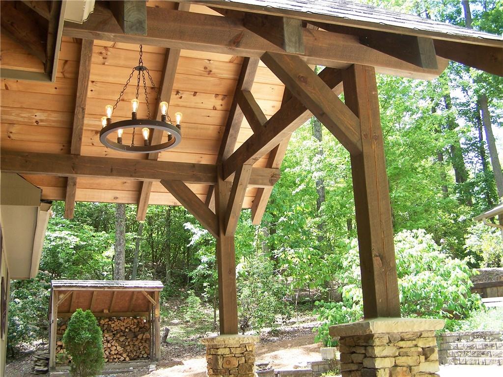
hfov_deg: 49.0
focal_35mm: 38
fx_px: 552
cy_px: 188
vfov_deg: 37.7
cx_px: 252
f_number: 2.8
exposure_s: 1/125
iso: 80
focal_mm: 6.3
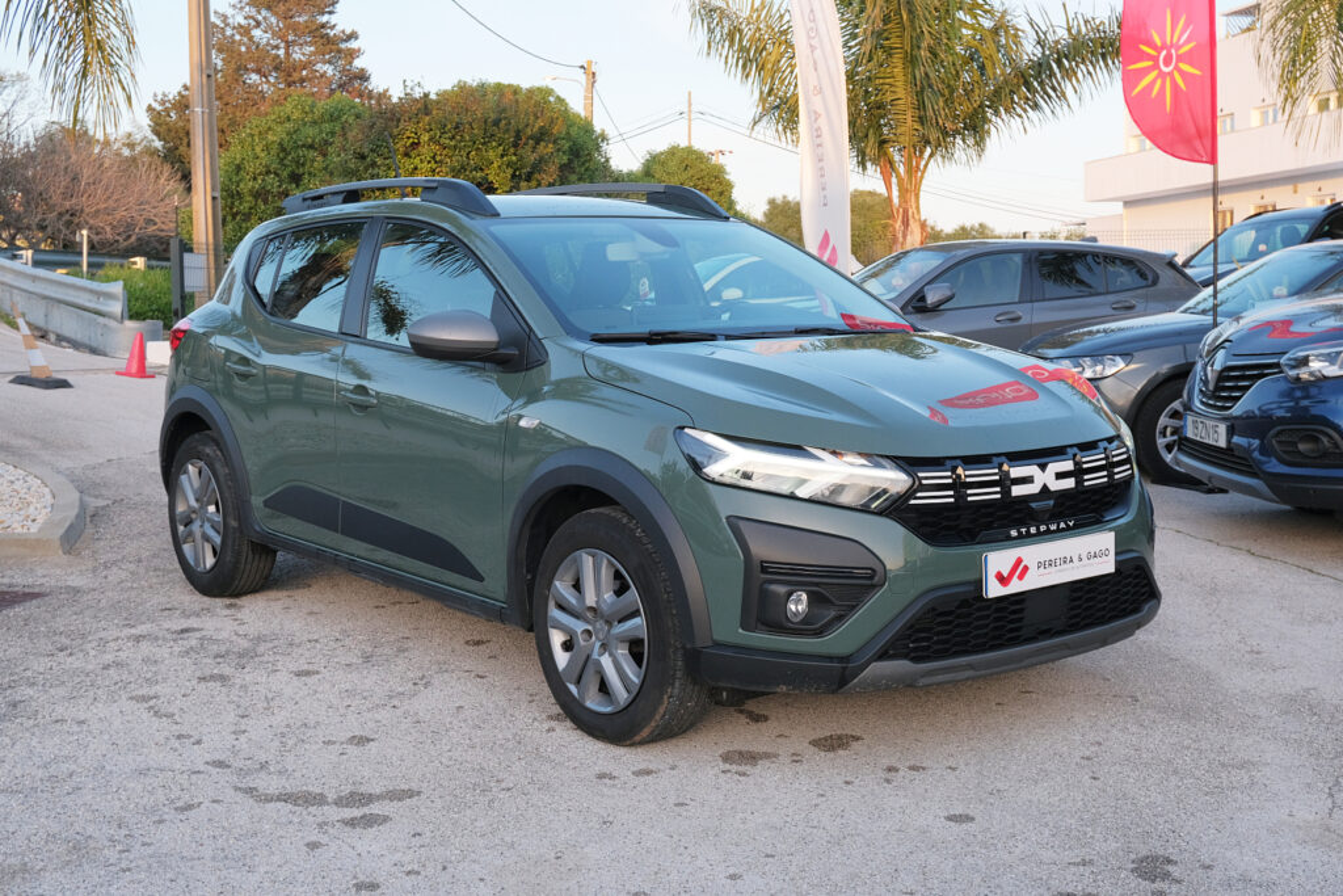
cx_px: 672
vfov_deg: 31.9
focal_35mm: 42
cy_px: 448
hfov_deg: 46.4
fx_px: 1567
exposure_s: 1/80
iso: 500
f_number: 9
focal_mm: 28
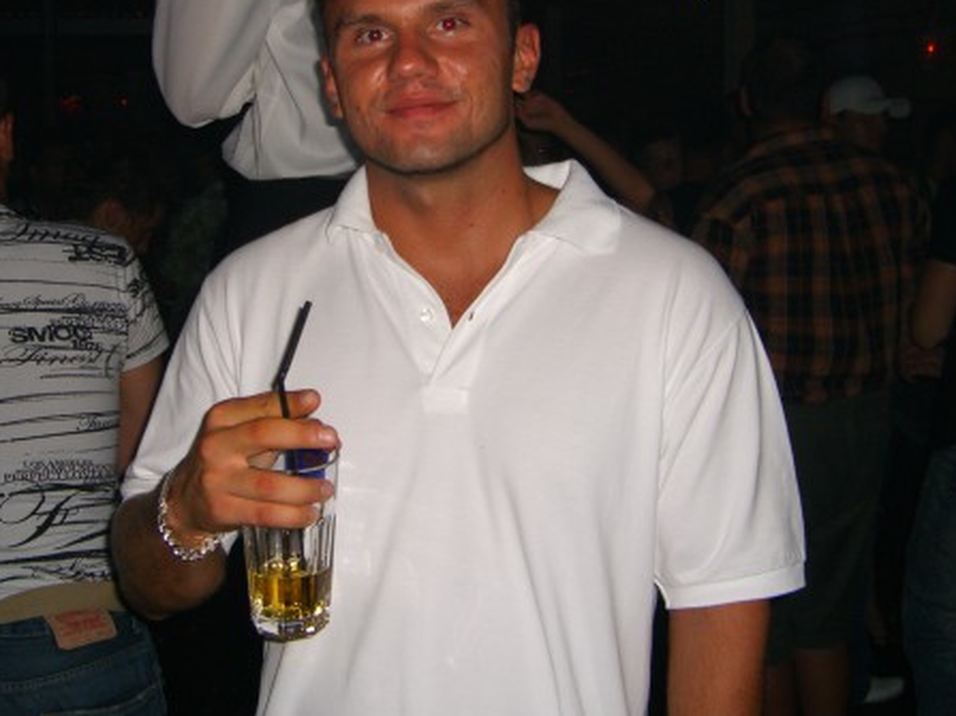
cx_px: 428
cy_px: 263
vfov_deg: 28.4
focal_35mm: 51
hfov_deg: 37.5
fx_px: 1408
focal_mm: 7.9
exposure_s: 1/60
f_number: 2.8
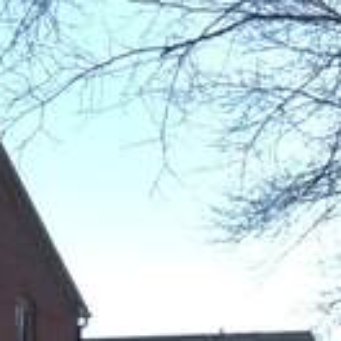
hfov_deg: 13.1
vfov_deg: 13.7
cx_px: 553
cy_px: 397
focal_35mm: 124
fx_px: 1382
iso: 100
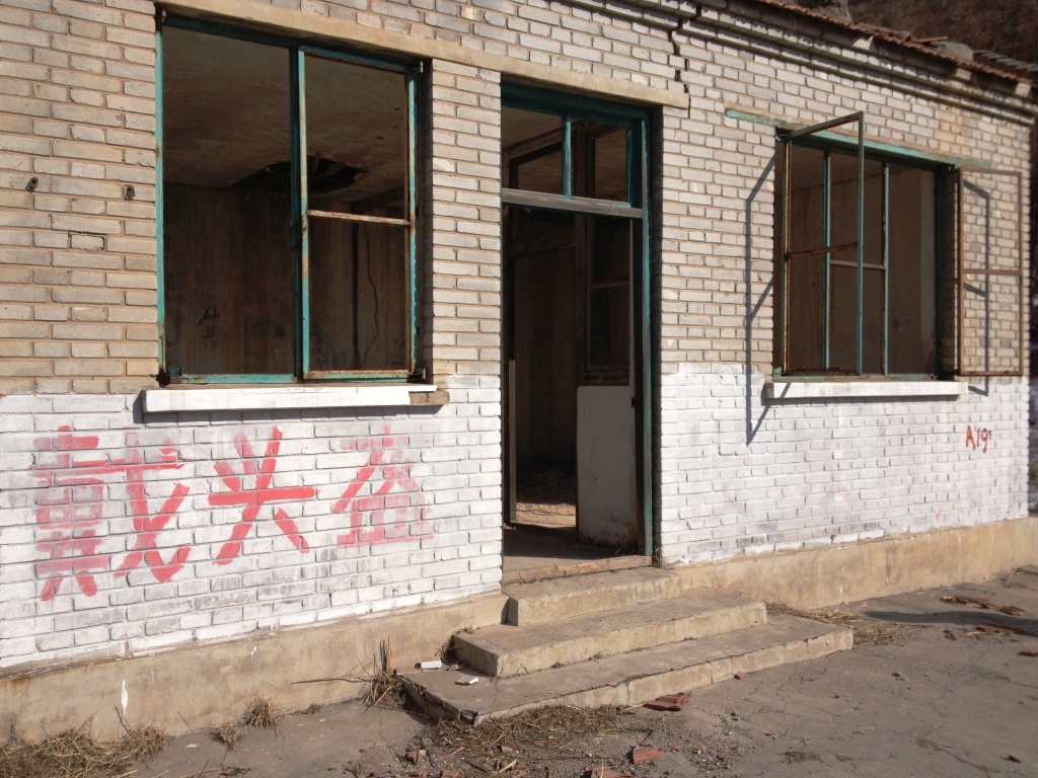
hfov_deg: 52.6
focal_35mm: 35
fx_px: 1050
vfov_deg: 40.7
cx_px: 519
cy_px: 389
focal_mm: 4.28
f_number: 2.4
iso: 64
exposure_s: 1/3067
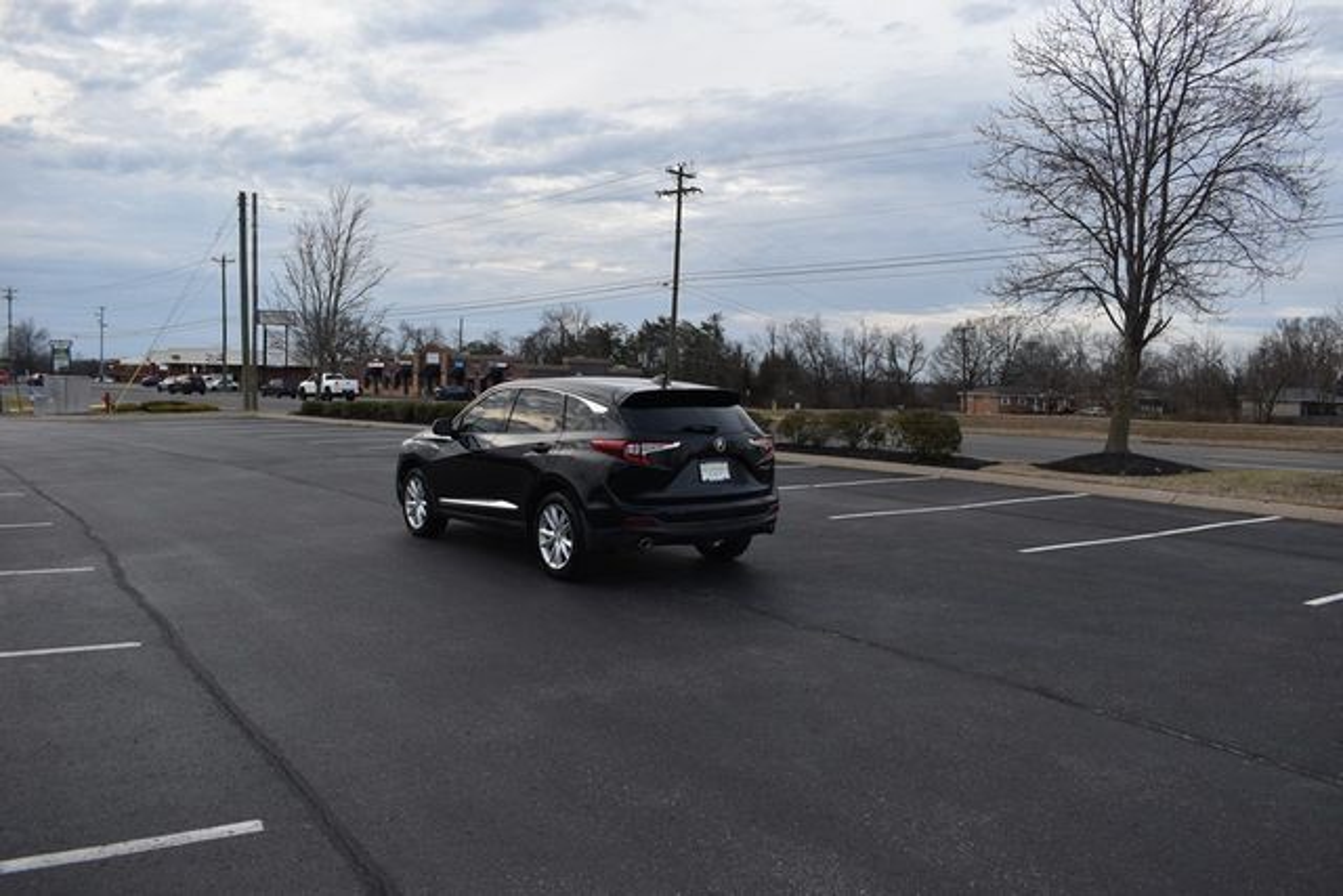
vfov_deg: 48.0
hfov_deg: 67.4
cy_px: 448
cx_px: 672
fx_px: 1007
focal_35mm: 27
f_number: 5.6
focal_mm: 18
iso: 250
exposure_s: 1/250
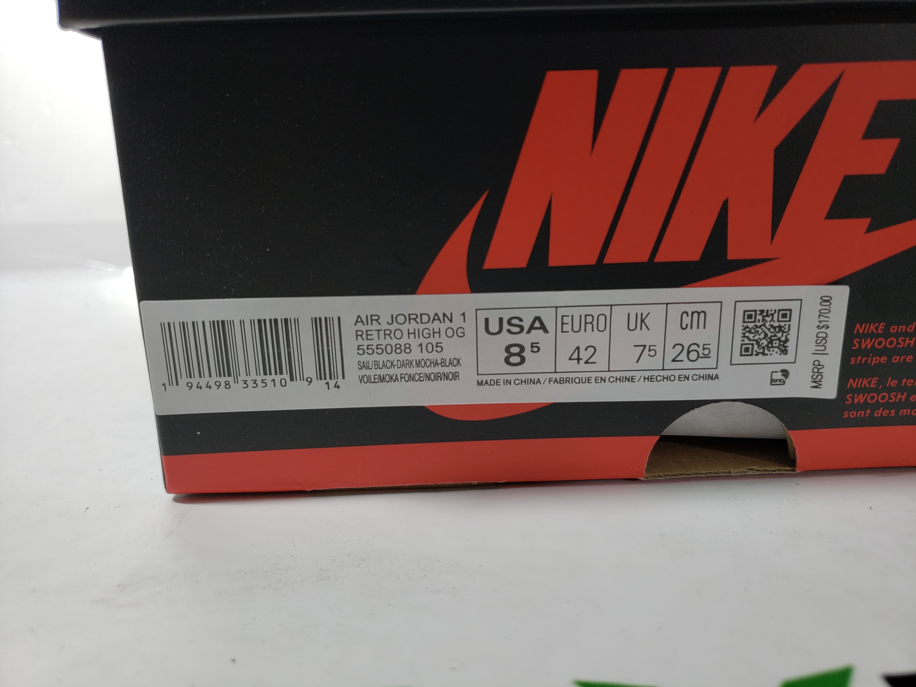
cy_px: 344
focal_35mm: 26
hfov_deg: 67.3
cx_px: 458
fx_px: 688
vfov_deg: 53.1
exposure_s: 1/292
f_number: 1.5
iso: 50
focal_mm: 4.3
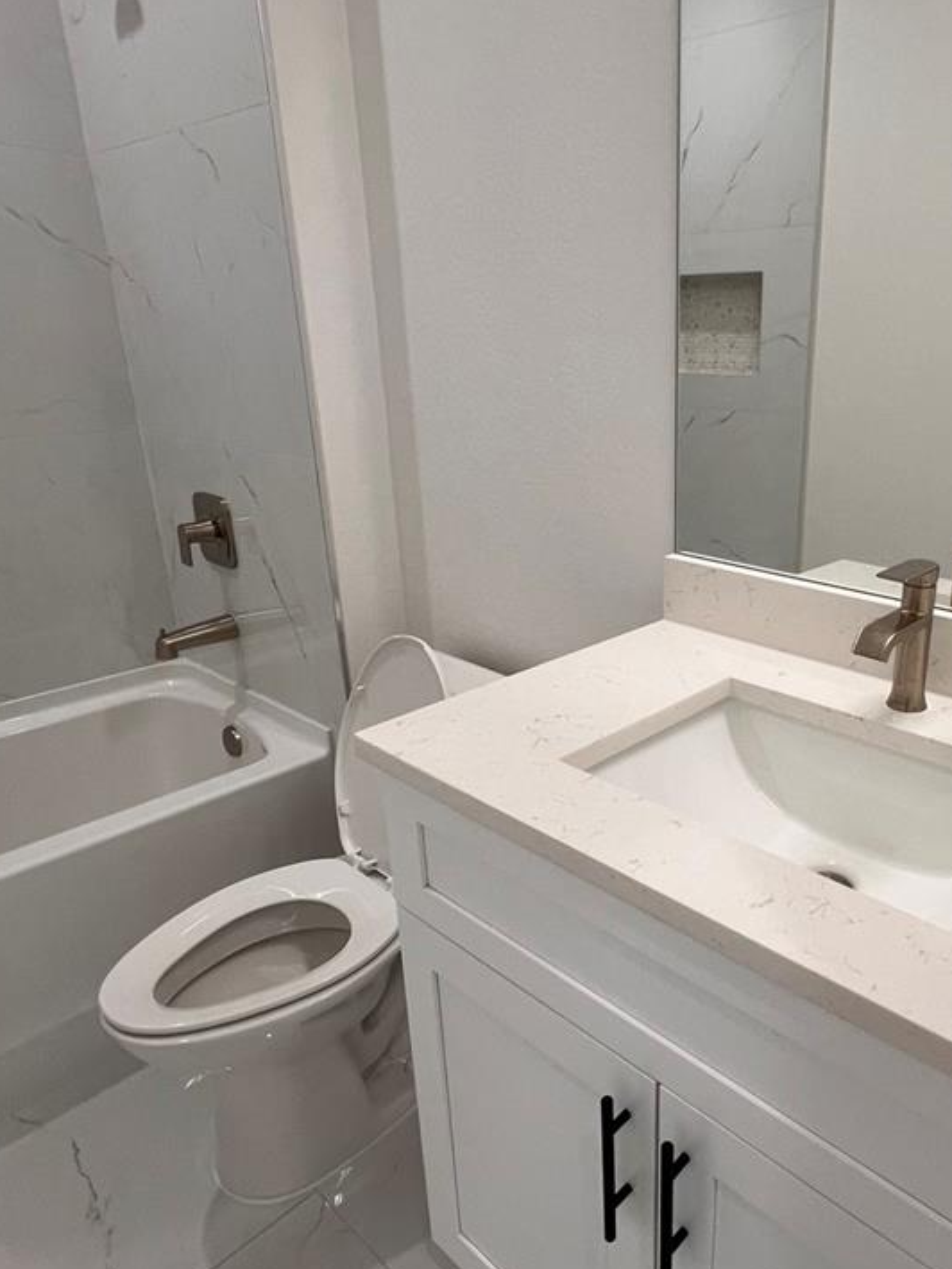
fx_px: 806
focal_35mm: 22
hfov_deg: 58.4
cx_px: 696
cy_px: 635
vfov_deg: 76.4
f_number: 1.8
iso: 80
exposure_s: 1/120
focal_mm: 1.57
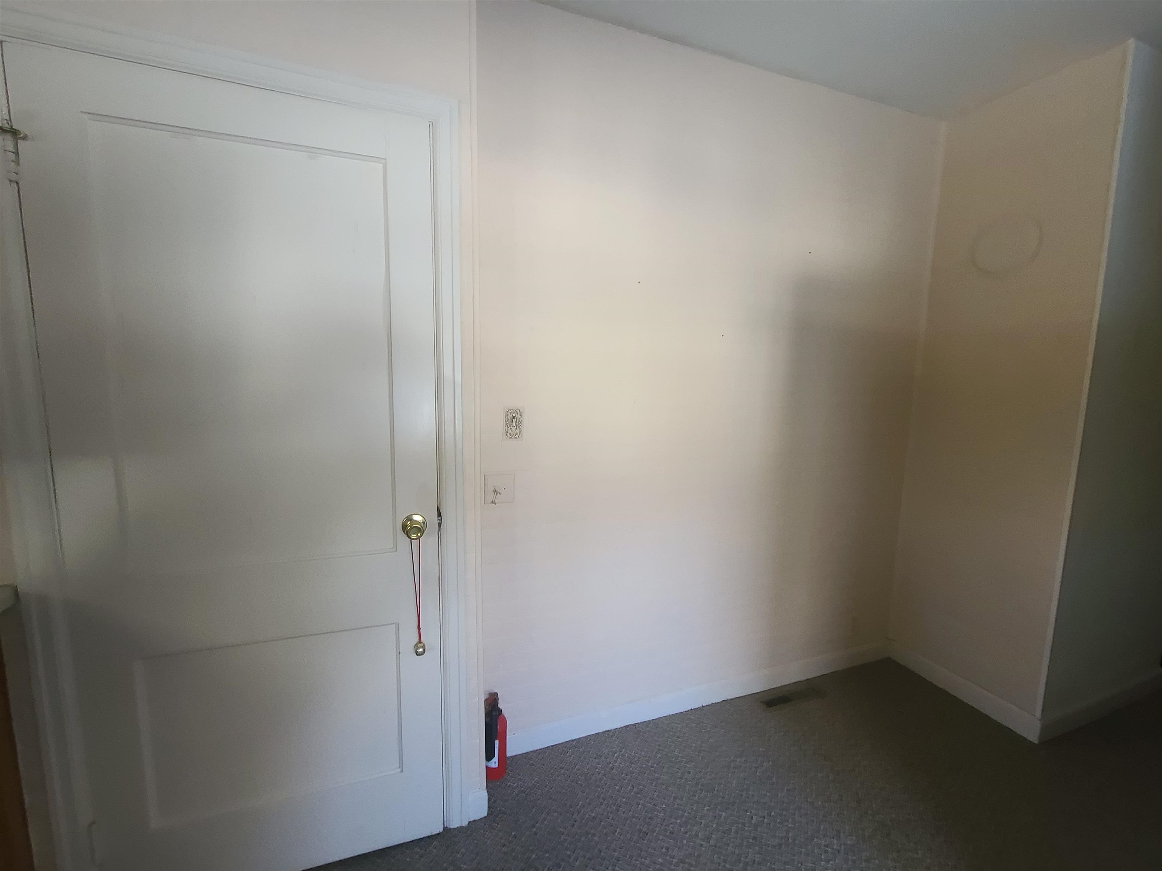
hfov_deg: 106.2
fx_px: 436
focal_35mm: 13
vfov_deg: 89.9
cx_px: 581
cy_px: 436
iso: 400
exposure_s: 1/60
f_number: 2.2
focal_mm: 2.2
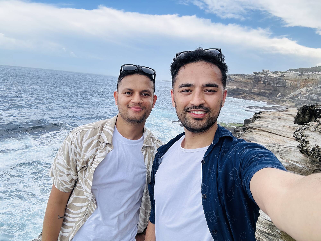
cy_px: 120
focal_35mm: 23
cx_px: 160
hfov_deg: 73.9
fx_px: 213
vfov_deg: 58.9
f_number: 1.9
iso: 25
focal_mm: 2.69
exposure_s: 1/546
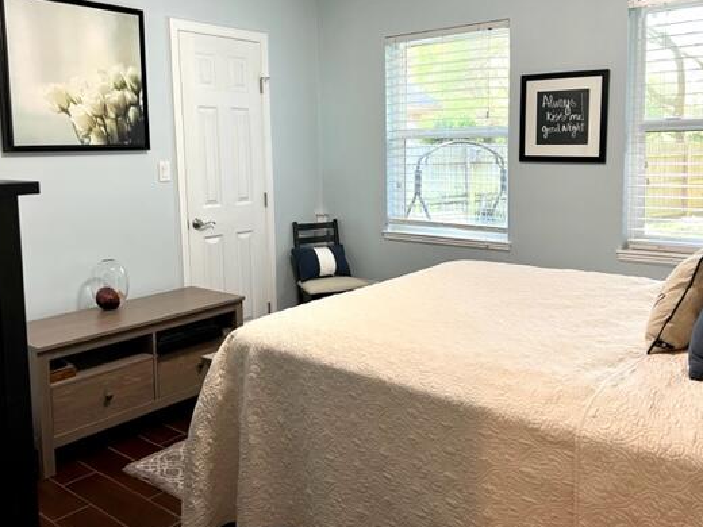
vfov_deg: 43.9
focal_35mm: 32
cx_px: 368
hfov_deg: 56.8
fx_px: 650
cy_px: 212
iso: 100
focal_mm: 5.7
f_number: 1.5
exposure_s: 1/60
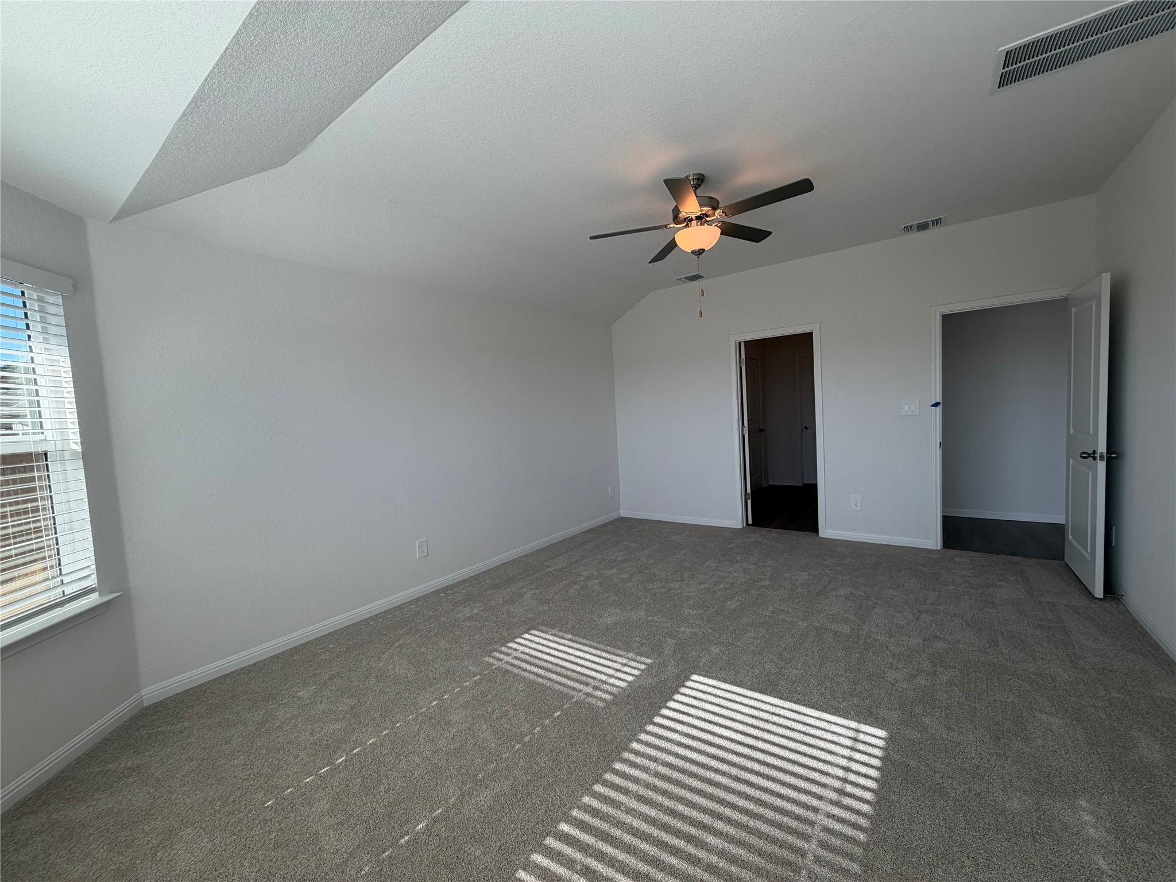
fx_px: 476
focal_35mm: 14
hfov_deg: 102.1
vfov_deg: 85.7
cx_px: 588
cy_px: 441
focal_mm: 2.22
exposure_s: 1/344
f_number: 2.2
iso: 50
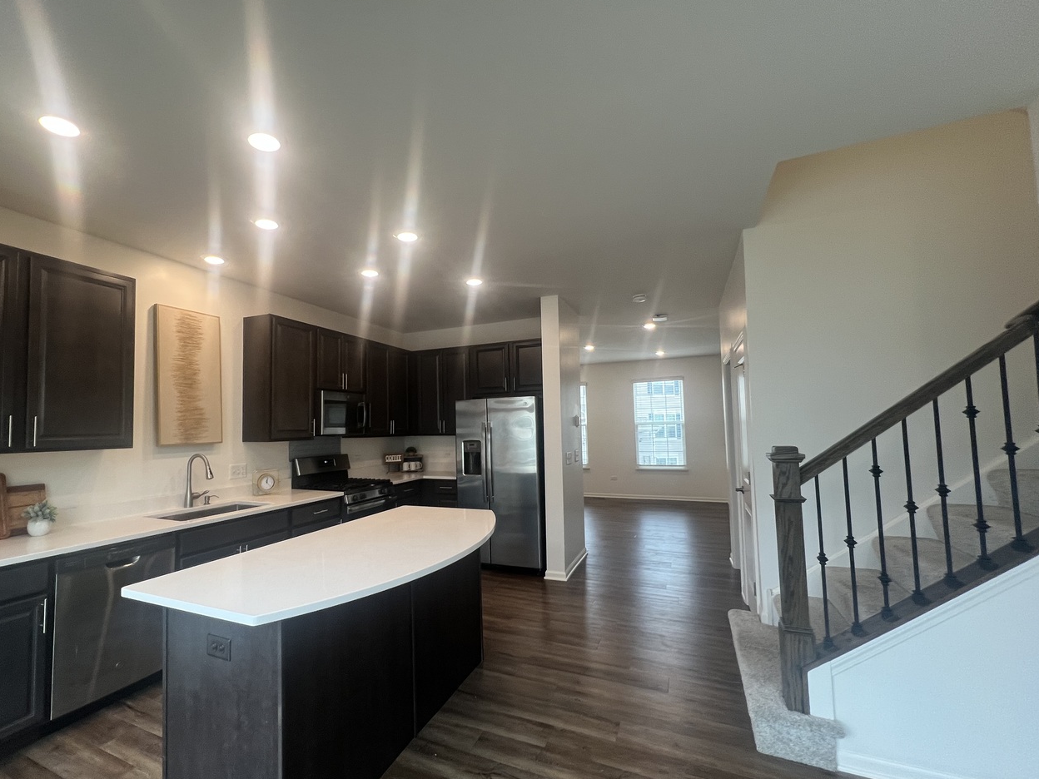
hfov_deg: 97.6
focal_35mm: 15
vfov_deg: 81.7
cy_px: 404
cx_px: 450
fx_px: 450
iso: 160
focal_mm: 1.57
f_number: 1.8
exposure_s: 1/120
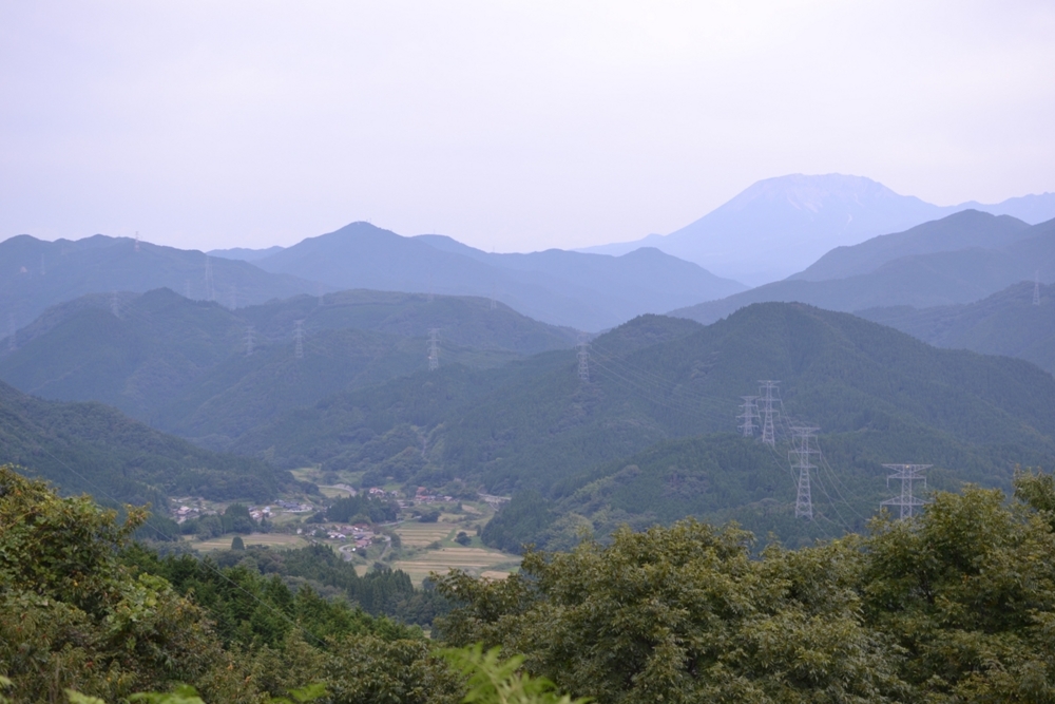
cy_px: 352
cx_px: 528
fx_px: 1539
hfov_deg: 37.8
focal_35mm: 52
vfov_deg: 25.8
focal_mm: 35
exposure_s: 1/500
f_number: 3.2
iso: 200
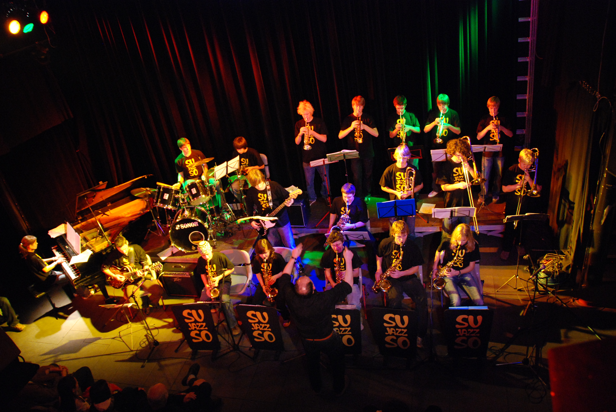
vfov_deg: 48.0
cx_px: 308
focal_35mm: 27
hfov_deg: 67.3
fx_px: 463
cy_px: 206
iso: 1250
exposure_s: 1/40
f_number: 3.5
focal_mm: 18
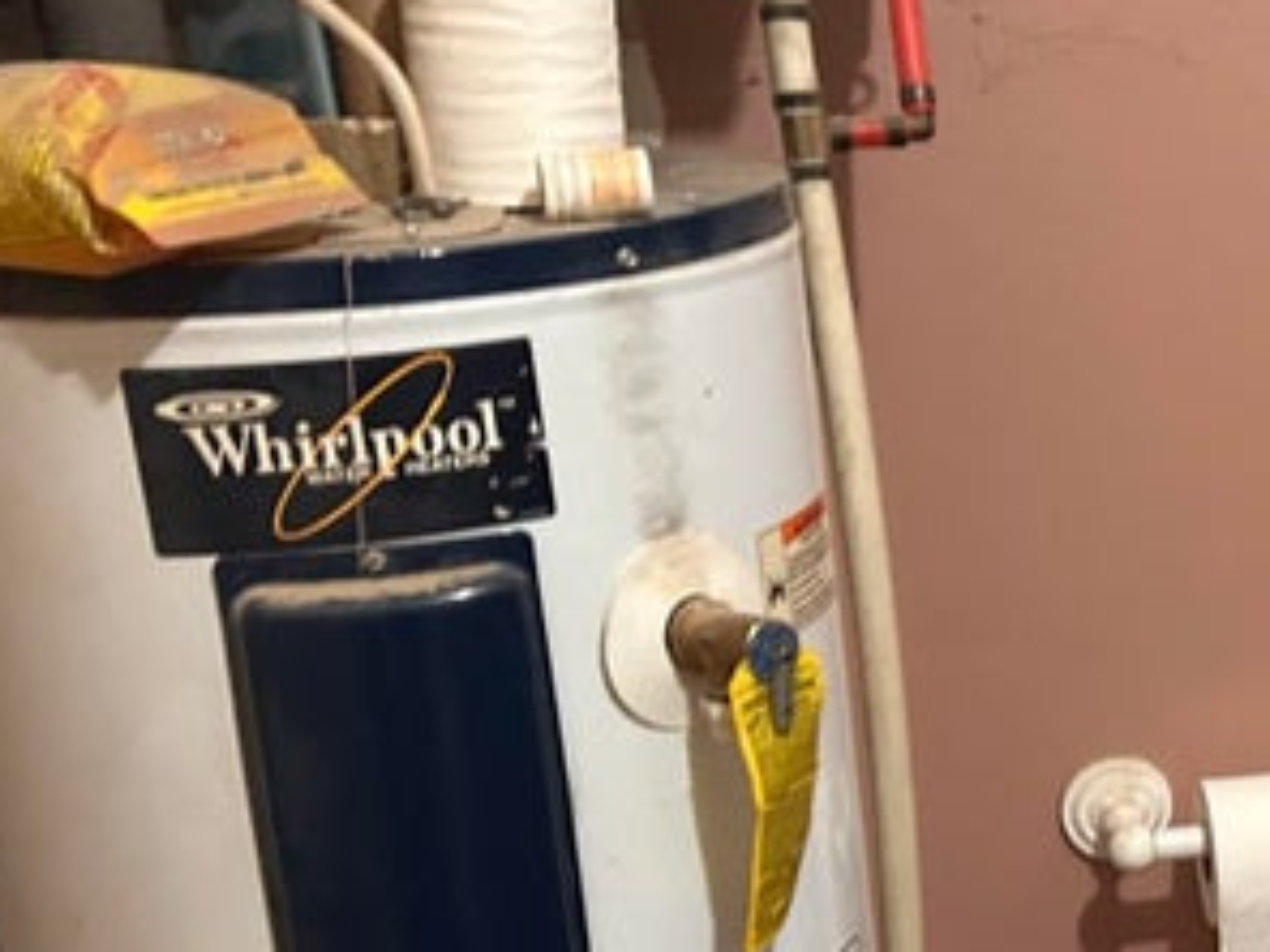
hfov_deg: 23.0
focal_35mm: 75
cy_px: 712
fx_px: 2752
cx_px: 1667
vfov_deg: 19.5
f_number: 1.5
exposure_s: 1/40
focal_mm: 5.7
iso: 400
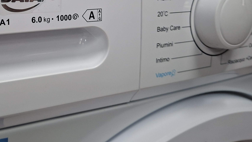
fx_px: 287
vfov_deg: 26.2
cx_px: 59
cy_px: 0
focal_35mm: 43
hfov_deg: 45.5
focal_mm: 5.54
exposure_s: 1/100
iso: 320
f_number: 1.8
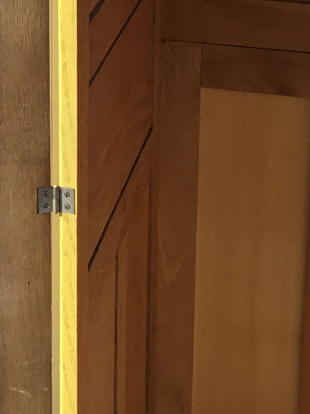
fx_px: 1325
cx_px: 58
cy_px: -56
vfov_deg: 17.1
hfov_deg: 13.3
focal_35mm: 111
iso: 25
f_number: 2.4
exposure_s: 1/673
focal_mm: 3.3
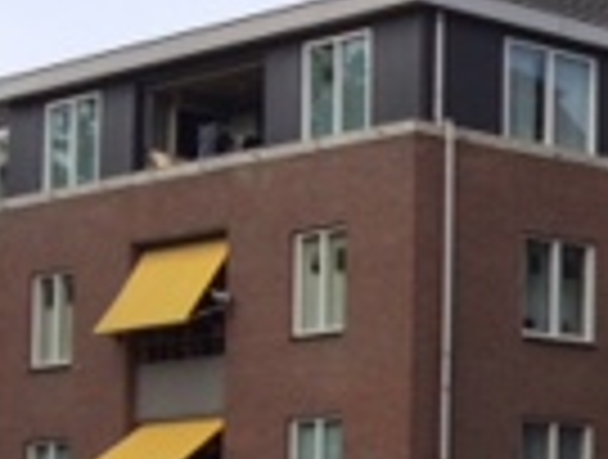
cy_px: 459
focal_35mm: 137
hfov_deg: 12.2
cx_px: 1320
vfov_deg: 10.8
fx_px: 2413
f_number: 2.2
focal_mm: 4.15
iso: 32
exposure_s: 1/1520
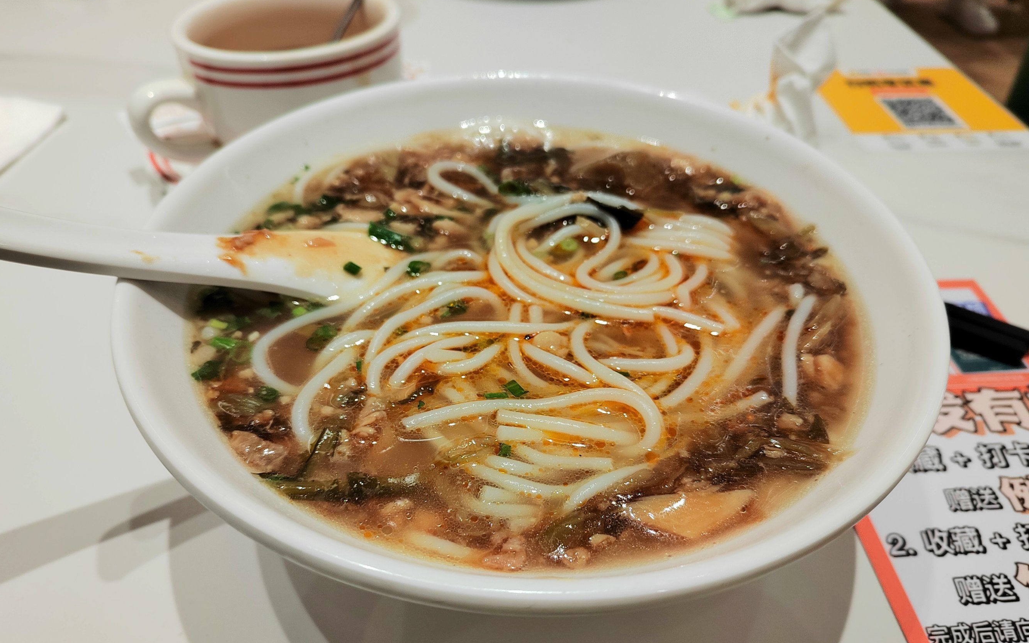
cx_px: 506
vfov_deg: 49.1
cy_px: 372
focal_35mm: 25
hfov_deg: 72.5
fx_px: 701
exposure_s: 1/100
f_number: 1.9
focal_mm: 5.52
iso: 378
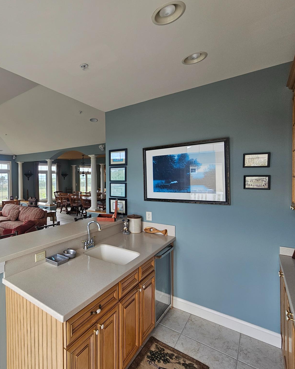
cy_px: 185
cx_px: 60
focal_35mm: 17
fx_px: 186
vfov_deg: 89.6
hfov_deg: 69.7
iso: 50
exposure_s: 1/60
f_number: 2.2
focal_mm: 2.2
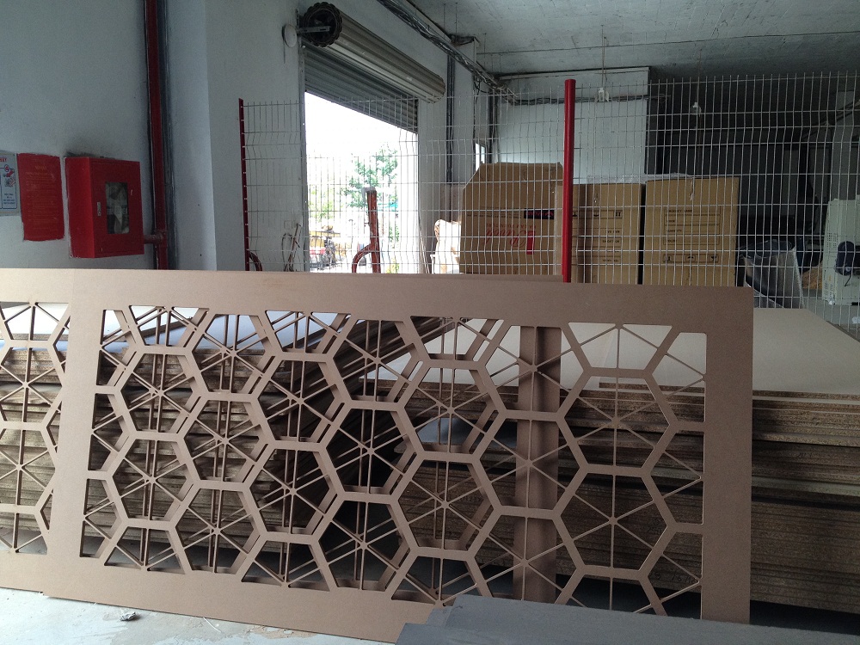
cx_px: 430
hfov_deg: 52.6
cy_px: 322
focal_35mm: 35
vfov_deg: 40.7
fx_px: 870
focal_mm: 4.28
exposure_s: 1/120
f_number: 2.4
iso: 100
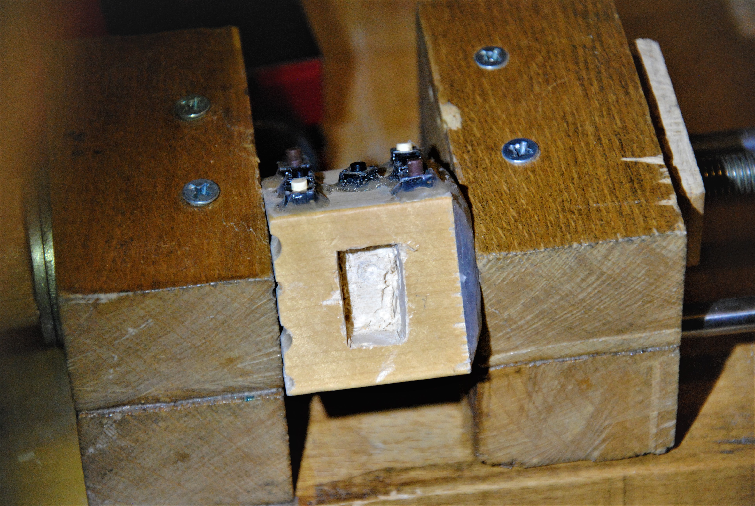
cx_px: 378
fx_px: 3307
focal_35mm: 158
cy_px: 253
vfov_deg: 8.7
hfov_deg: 13.0
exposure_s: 1/50
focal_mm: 105
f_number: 5.6
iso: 1600
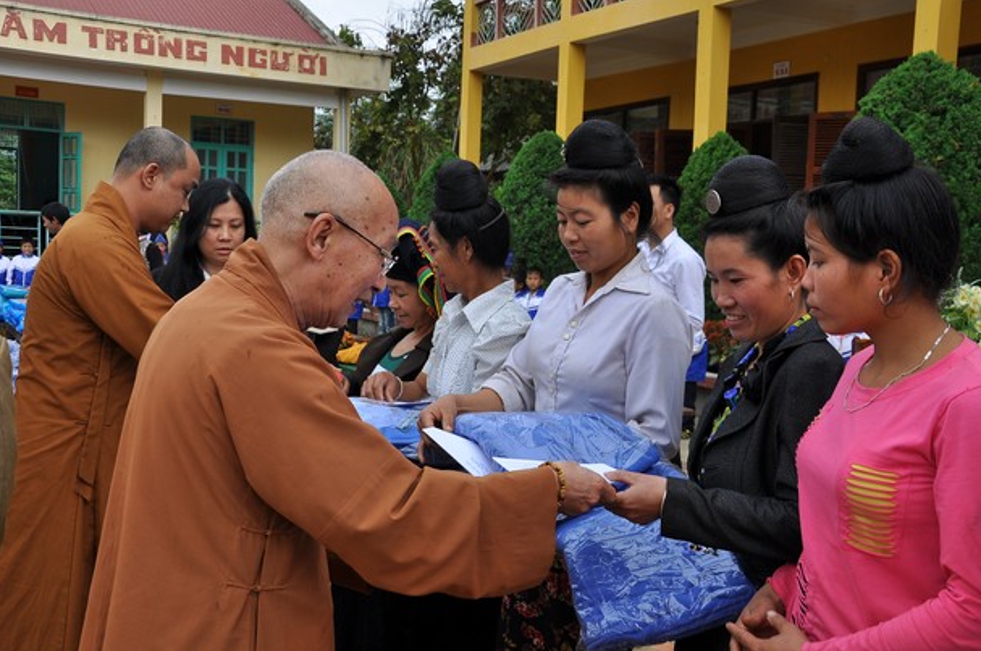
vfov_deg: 33.7
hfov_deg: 49.0
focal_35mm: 40
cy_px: 314
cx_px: 501
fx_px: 1076
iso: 200
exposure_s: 1/125
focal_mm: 25
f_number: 7.1
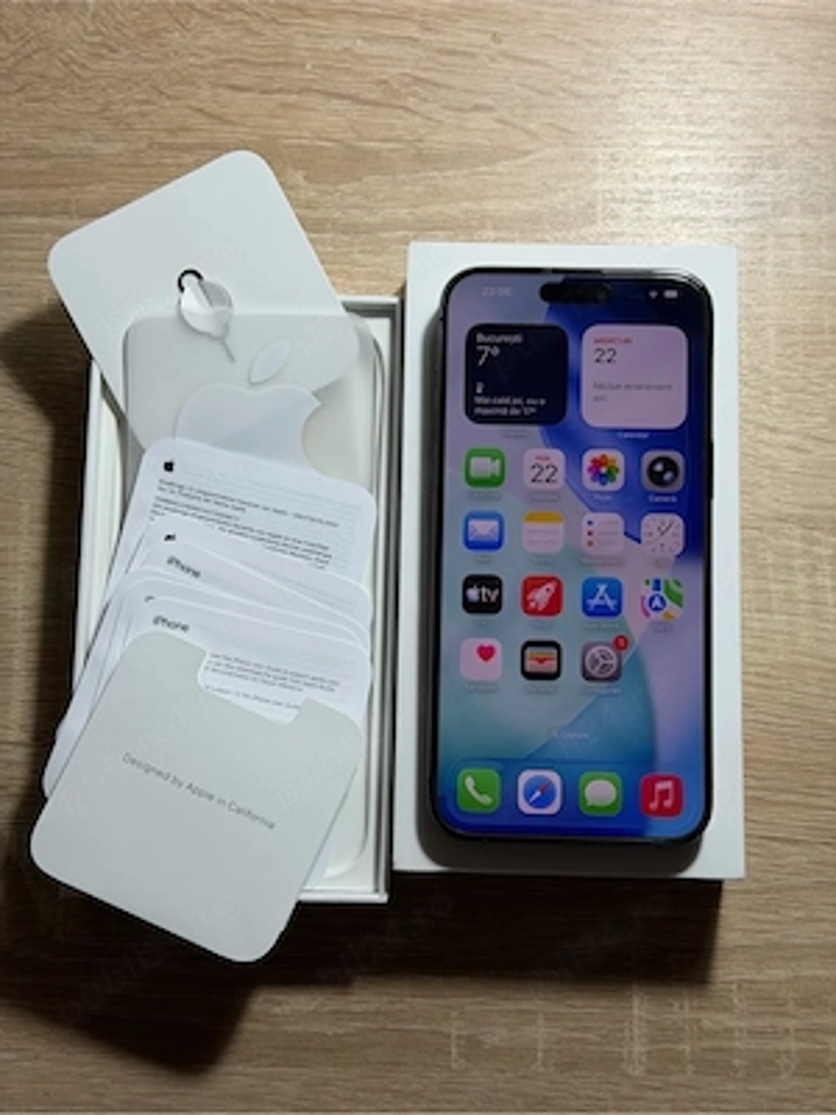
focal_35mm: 48
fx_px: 1546
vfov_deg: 39.7
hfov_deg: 30.3
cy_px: 558
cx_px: 418
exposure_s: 1/100
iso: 50
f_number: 1.78
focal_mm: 6.76
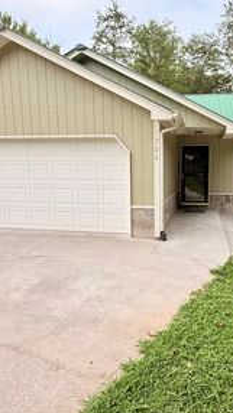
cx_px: 173
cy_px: 199
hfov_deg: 47.8
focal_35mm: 23
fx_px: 252
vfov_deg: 78.6
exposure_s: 1/99
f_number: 2.2
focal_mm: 2.22
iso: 50
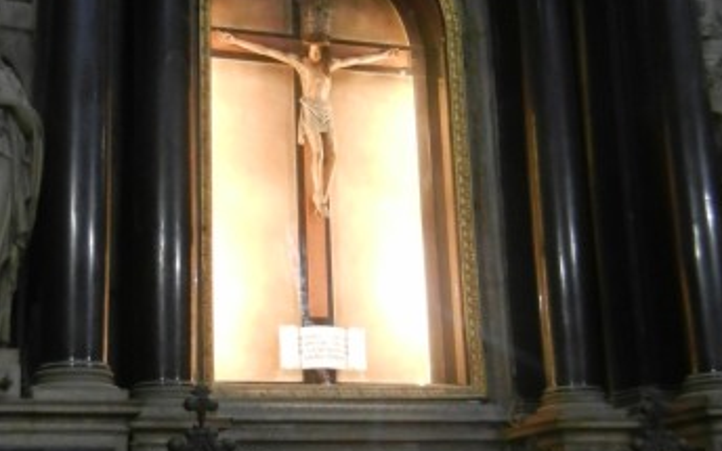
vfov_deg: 18.3
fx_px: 1397
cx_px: 319
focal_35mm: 71
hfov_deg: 29.0
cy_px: 176
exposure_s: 1/2.8
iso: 200
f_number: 3.5
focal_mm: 5.4
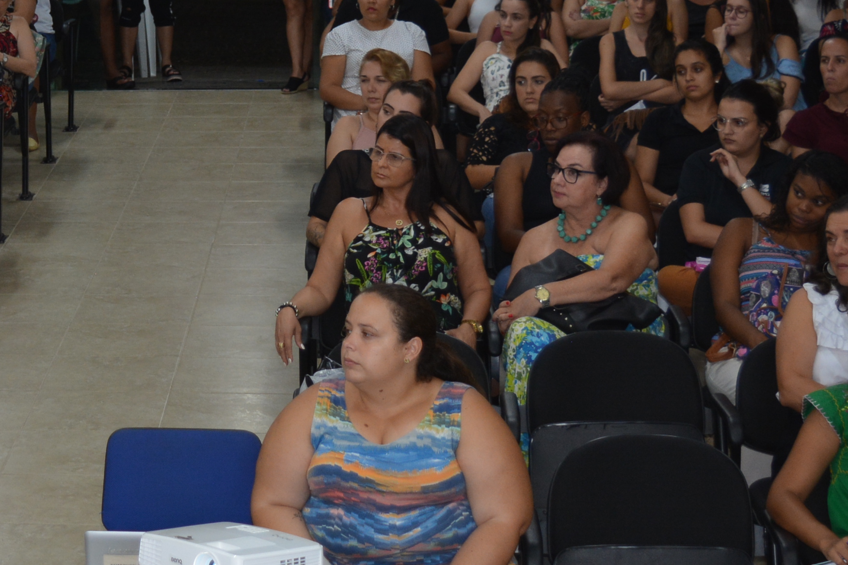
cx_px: 80
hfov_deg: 18.6
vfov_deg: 12.5
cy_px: 6
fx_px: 2544
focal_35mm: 108
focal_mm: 28
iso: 450
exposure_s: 1/60
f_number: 4.2
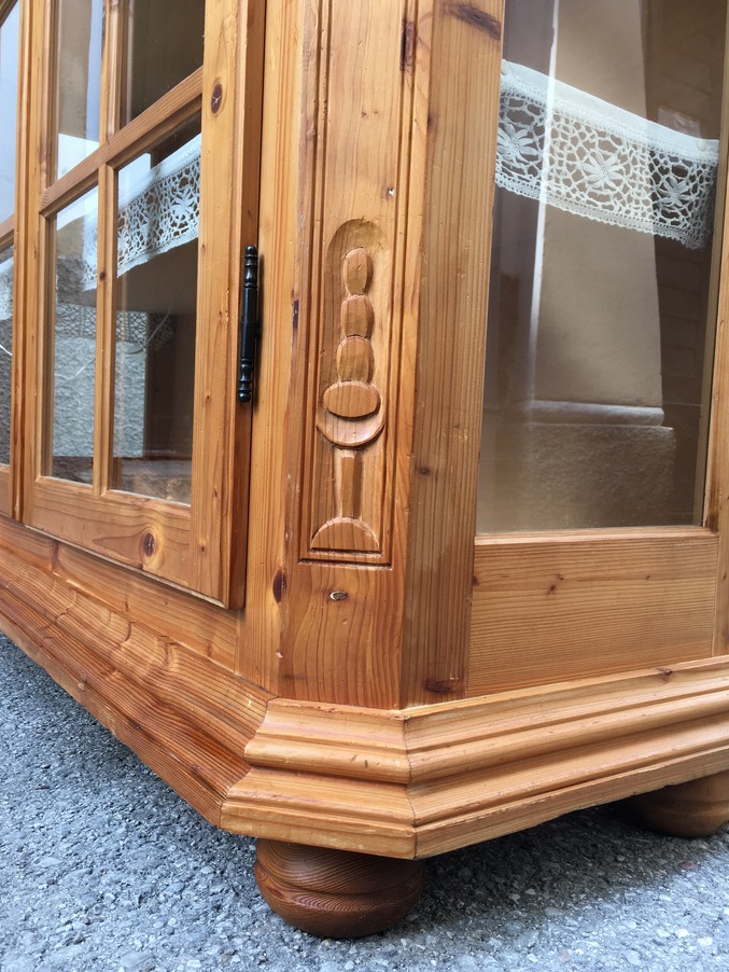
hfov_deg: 46.8
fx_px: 842
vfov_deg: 60.0
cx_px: 358
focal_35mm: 30
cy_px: 487
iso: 25
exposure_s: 1/103
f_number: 2.2
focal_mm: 4.15
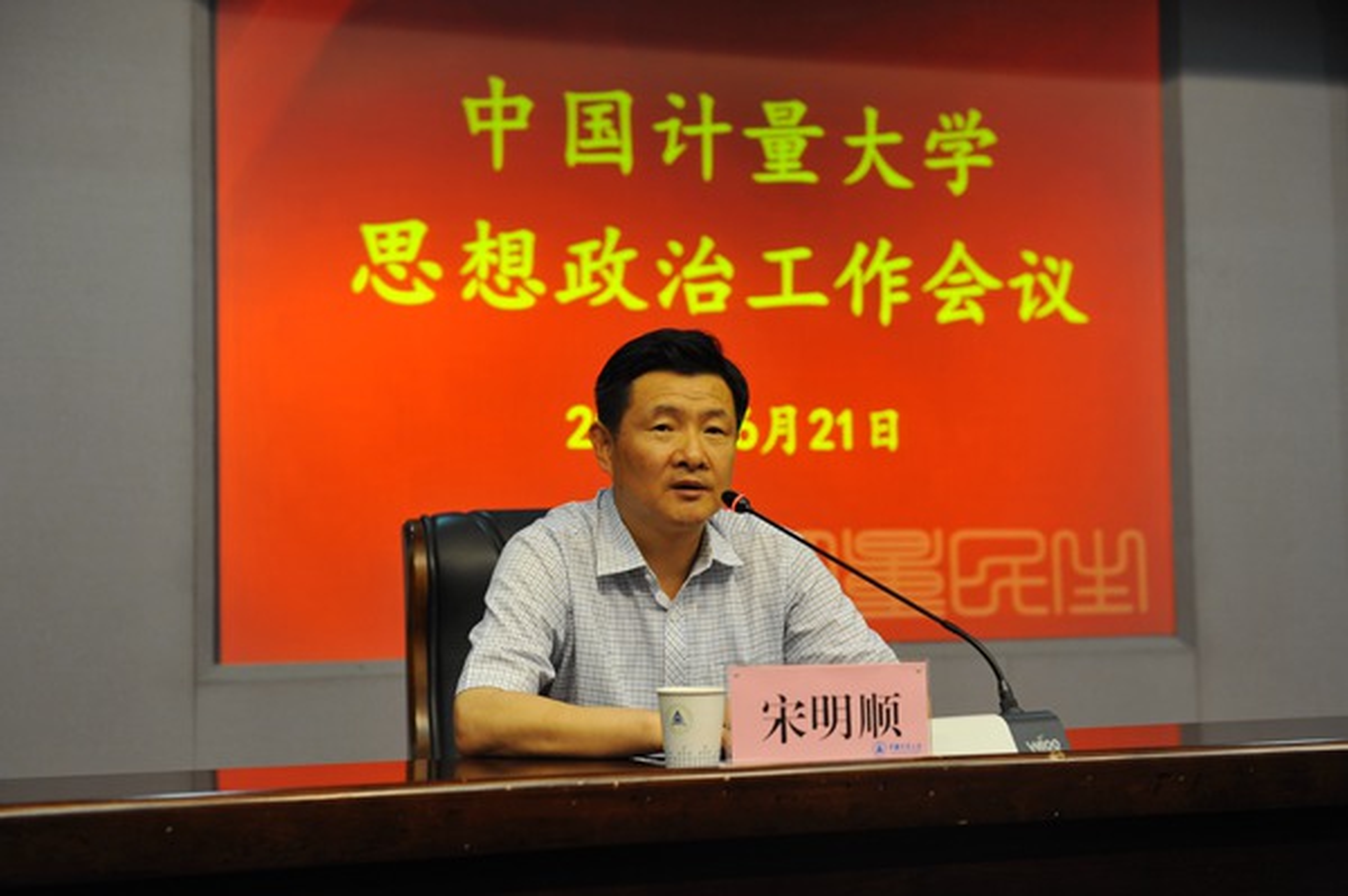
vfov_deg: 24.6
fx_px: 2058
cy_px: 448
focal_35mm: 55
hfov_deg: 36.3
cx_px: 674
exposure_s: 1/50
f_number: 3.5
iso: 1000
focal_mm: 55
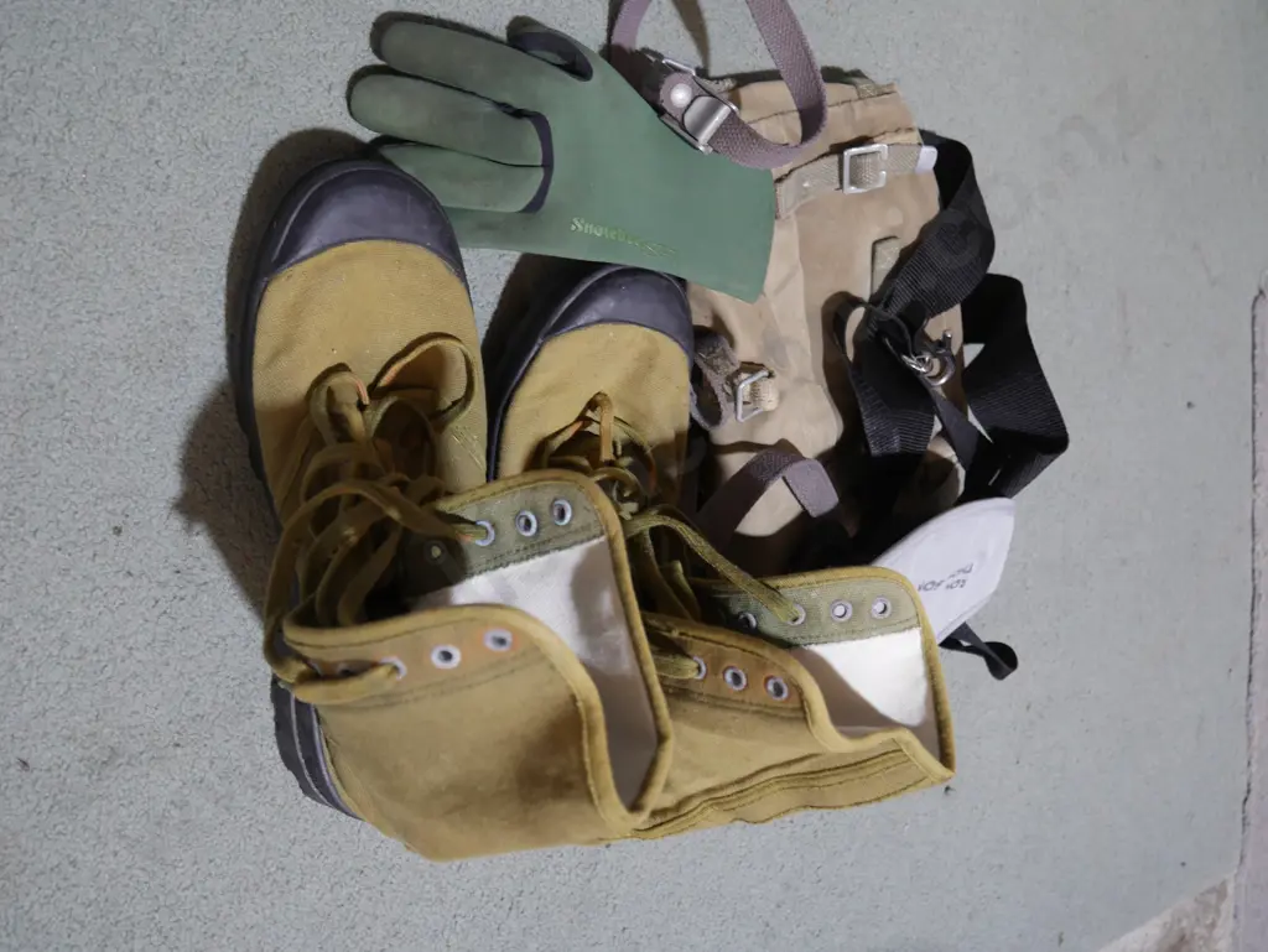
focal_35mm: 34
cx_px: 634
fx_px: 1246
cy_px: 476
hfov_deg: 53.9
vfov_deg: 41.8
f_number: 4
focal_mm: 17
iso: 500
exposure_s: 1/60
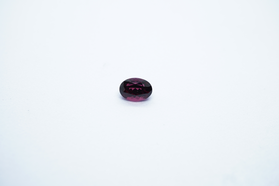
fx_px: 349
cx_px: 140
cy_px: 93
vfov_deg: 29.9
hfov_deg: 43.6
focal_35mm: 45
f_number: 6.3
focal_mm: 30
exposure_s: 1/80
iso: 640
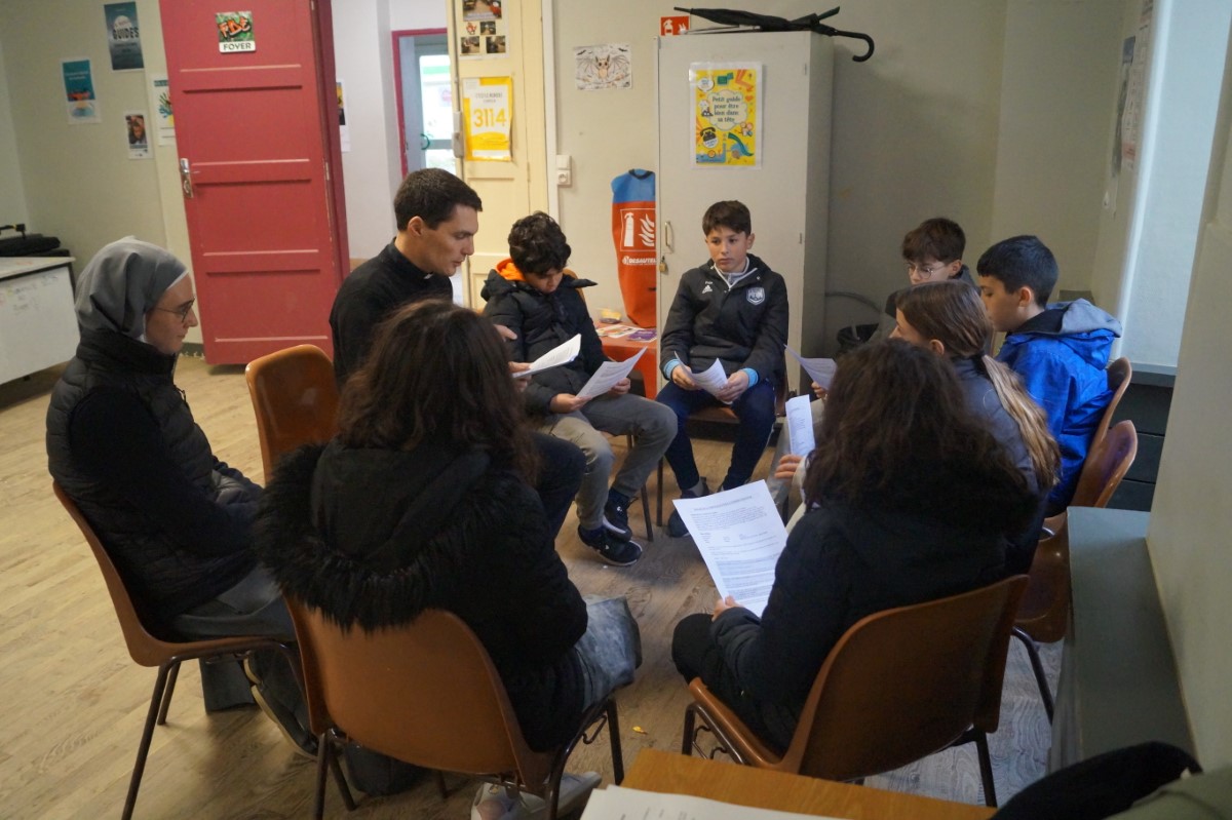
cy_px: 410
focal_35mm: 27
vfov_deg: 47.9
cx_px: 616
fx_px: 924
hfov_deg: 67.4
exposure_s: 1/160
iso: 3200
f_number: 3.5
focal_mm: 18
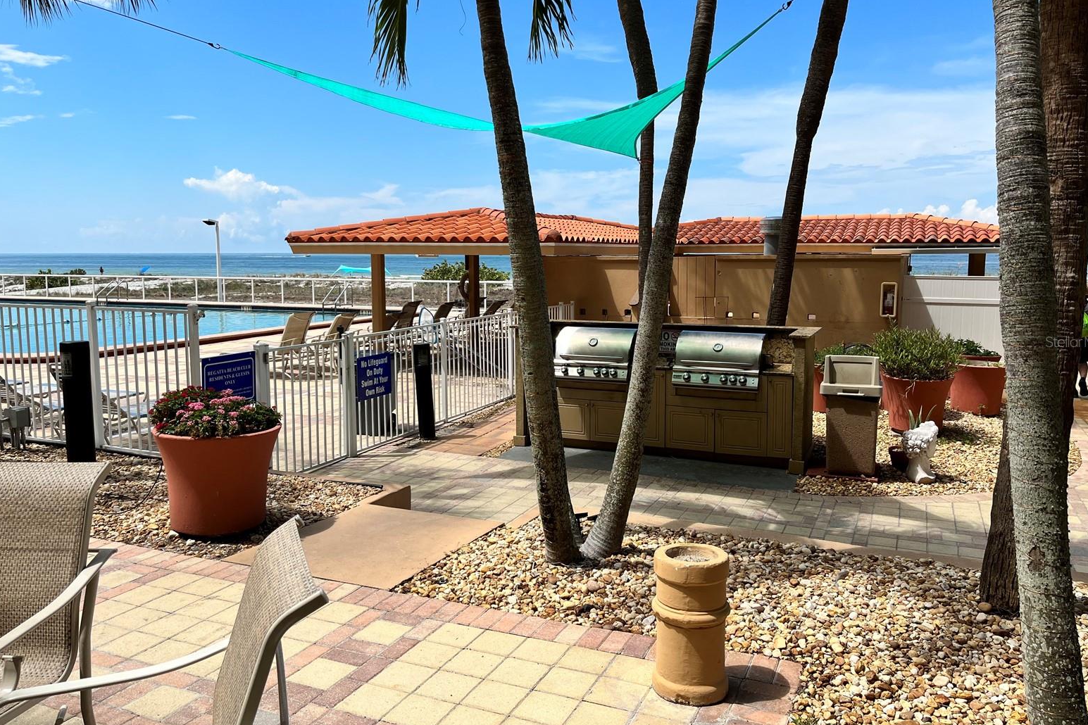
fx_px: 846
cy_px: 341
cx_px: 549
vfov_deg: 46.4
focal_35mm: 28
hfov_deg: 65.5
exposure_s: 1/4310
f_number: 1.6
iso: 50
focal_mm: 5.1
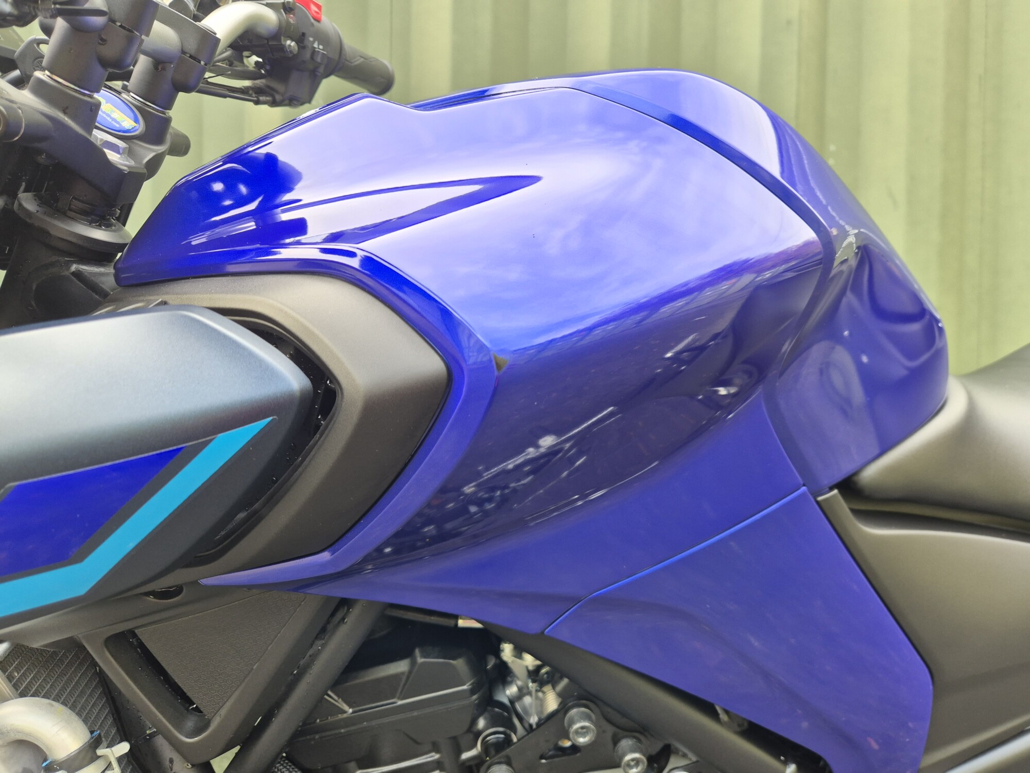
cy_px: 386
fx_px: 684
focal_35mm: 23
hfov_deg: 73.9
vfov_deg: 58.9
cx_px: 515
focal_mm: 5.4
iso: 160
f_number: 1.8
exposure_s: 1/180
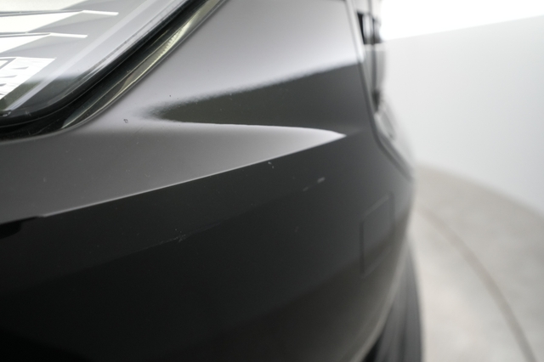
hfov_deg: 65.5
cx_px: 272
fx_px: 423
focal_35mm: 28
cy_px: 181
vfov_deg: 46.4
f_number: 4.5
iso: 4000
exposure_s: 1/100
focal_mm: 28
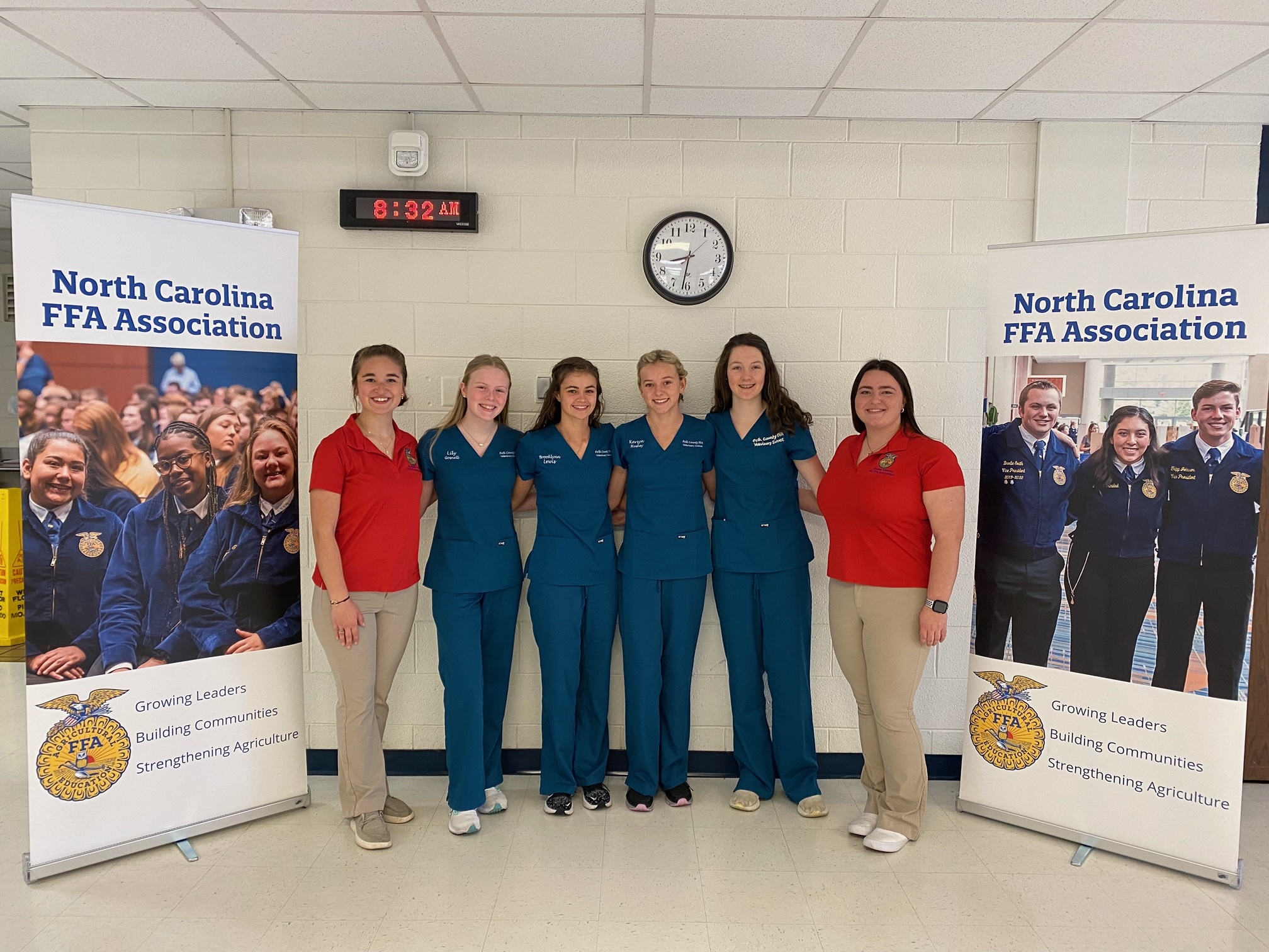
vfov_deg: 53.1
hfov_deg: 67.3
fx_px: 953
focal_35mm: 26
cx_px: 634
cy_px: 476
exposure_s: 1/60
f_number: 1.8
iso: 100
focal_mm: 4.25
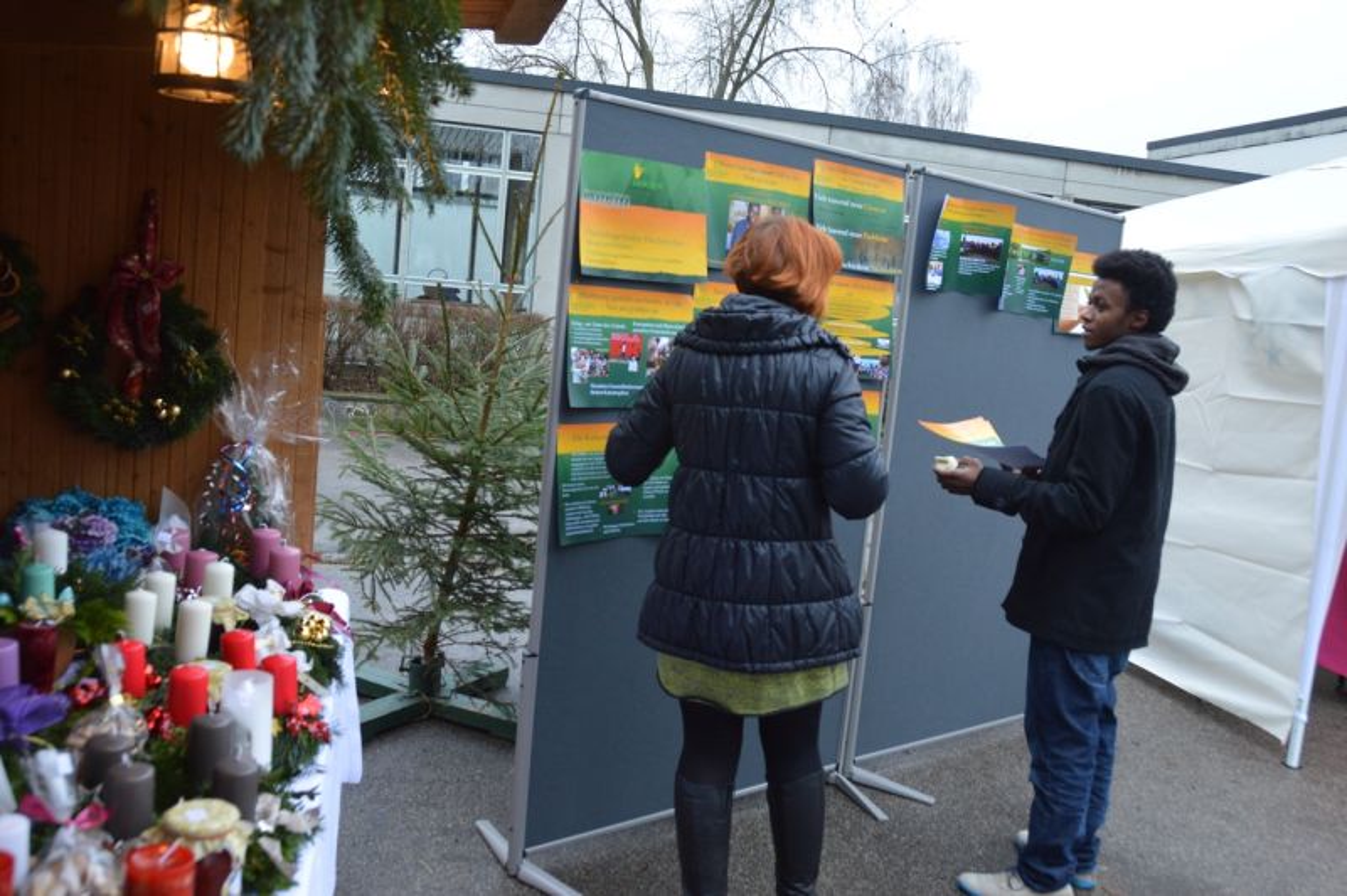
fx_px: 1122
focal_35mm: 30
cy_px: 448
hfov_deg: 62.0
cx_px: 674
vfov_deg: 43.5
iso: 400
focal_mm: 20
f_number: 6.3
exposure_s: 1/30
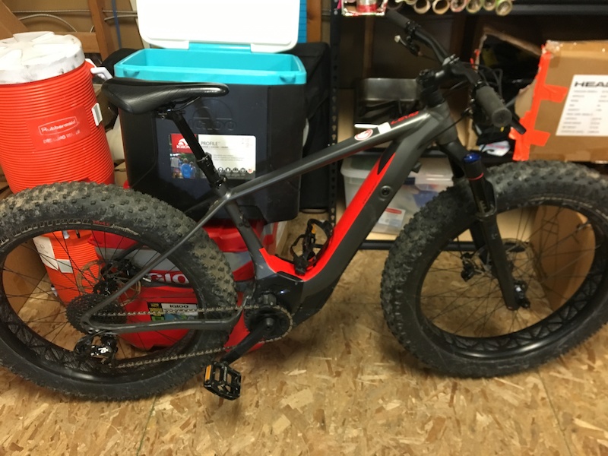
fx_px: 509
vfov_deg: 48.2
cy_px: 228
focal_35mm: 29
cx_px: 304
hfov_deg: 61.7
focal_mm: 4.15
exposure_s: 1/24
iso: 200
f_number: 2.2
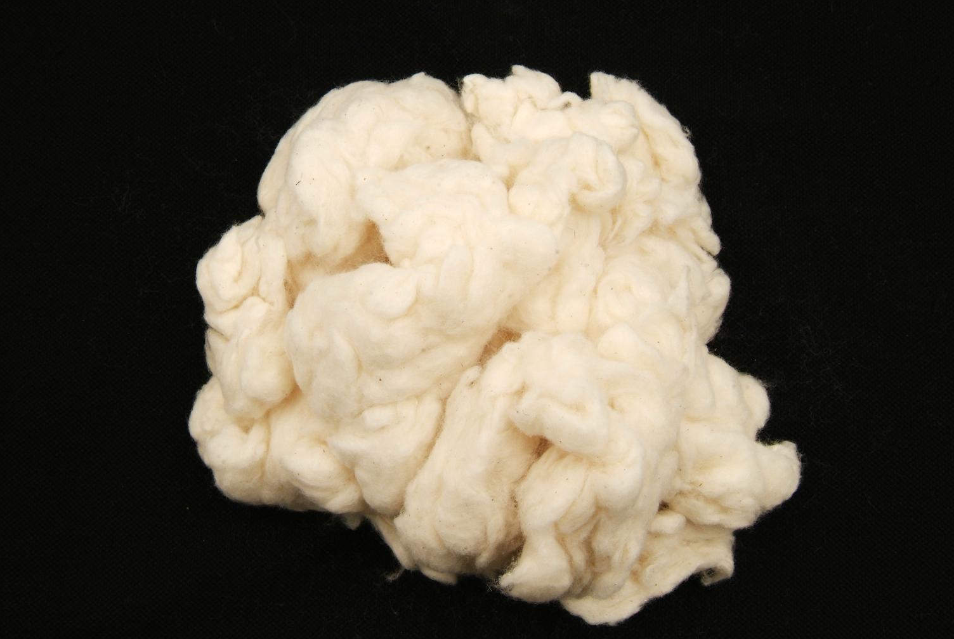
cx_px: 458
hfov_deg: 33.4
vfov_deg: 22.7
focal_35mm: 60
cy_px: 323
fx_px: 1592
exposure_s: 1/45
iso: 400
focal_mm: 35
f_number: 13
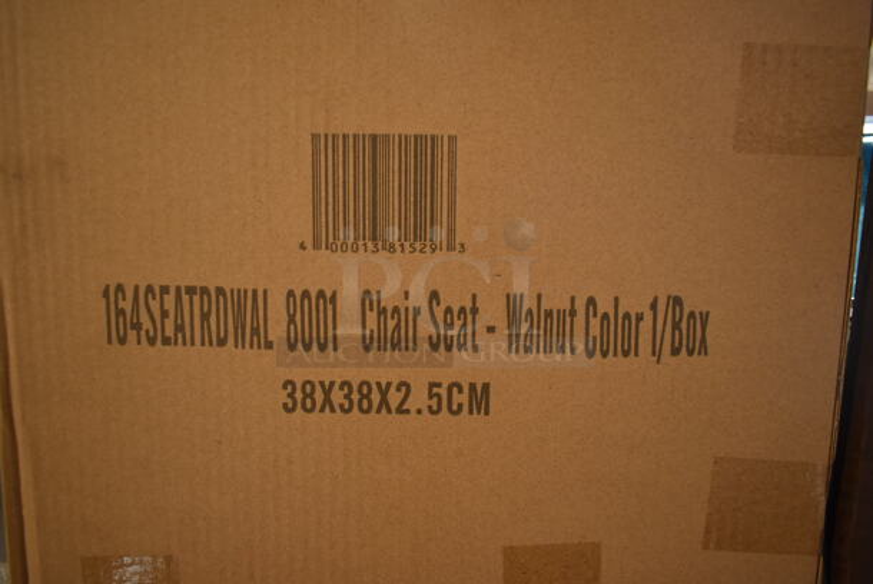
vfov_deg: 48.0
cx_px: 436
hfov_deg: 67.3
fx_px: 655
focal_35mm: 27
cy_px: 292
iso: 500
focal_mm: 18
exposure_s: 1/30
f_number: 3.5
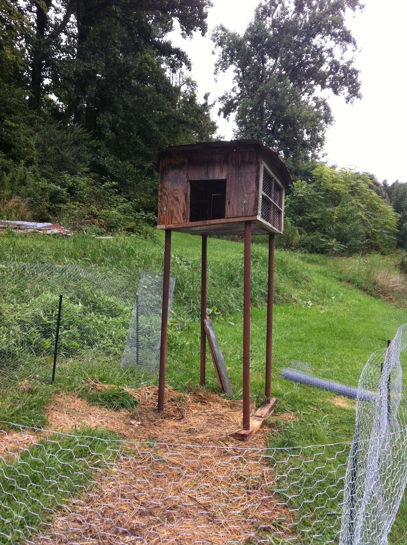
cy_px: 272
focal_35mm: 35
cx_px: 204
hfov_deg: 40.6
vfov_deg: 52.7
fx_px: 550
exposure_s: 1/260
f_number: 2.8
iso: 80
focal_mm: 3.85
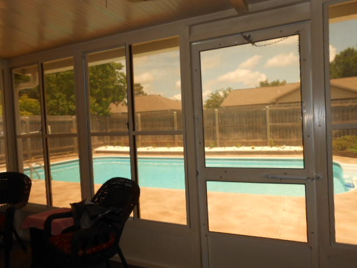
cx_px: 178
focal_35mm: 26
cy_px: 134
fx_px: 268
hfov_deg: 67.3
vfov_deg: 53.1
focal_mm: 4.6
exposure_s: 1/80
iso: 80
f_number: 3.5
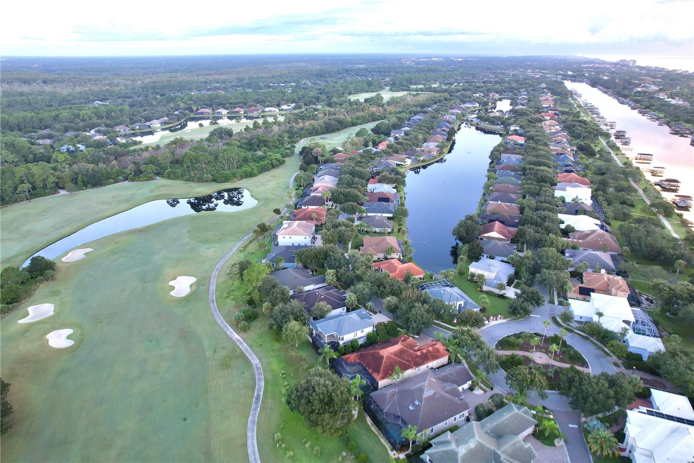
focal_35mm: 22
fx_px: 424
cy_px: 232
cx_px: 347
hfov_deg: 78.6
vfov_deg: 57.2
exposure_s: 1/40
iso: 100
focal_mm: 8.38
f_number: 2.8
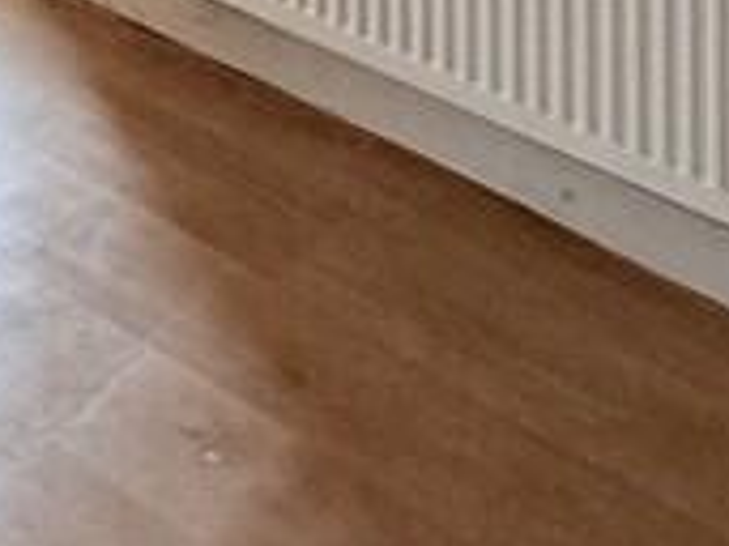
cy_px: -977
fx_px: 1768
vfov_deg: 11.8
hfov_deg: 18.7
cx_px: -537
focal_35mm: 84
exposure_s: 1/99
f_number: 2.2
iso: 100
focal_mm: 2.22
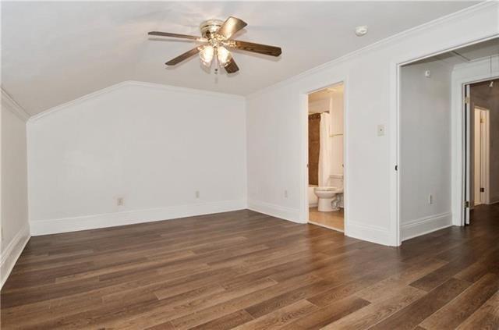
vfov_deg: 67.1
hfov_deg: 90.2
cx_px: 250
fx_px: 249
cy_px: 165
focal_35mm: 18
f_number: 8
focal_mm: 12
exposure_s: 1/60
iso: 400
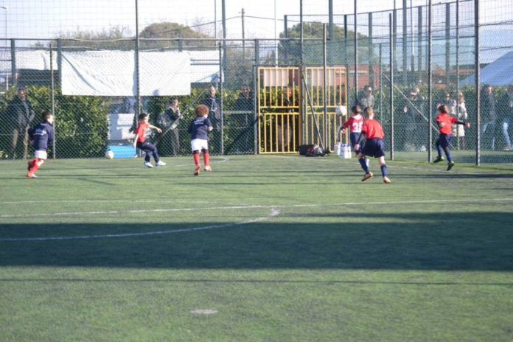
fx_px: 1603
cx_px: 256
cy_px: 171
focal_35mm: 112
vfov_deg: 12.2
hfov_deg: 18.2
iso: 400
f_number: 4.2
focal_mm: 75
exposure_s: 1/640
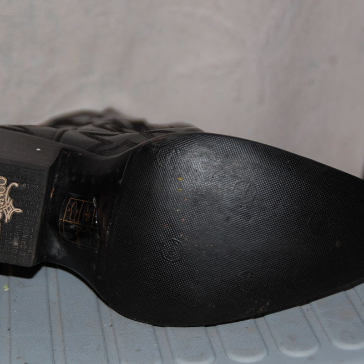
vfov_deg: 17.9
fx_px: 1154
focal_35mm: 97
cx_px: 174
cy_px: 181
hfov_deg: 17.9
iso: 400
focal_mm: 50
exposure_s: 1/60
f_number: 4.8
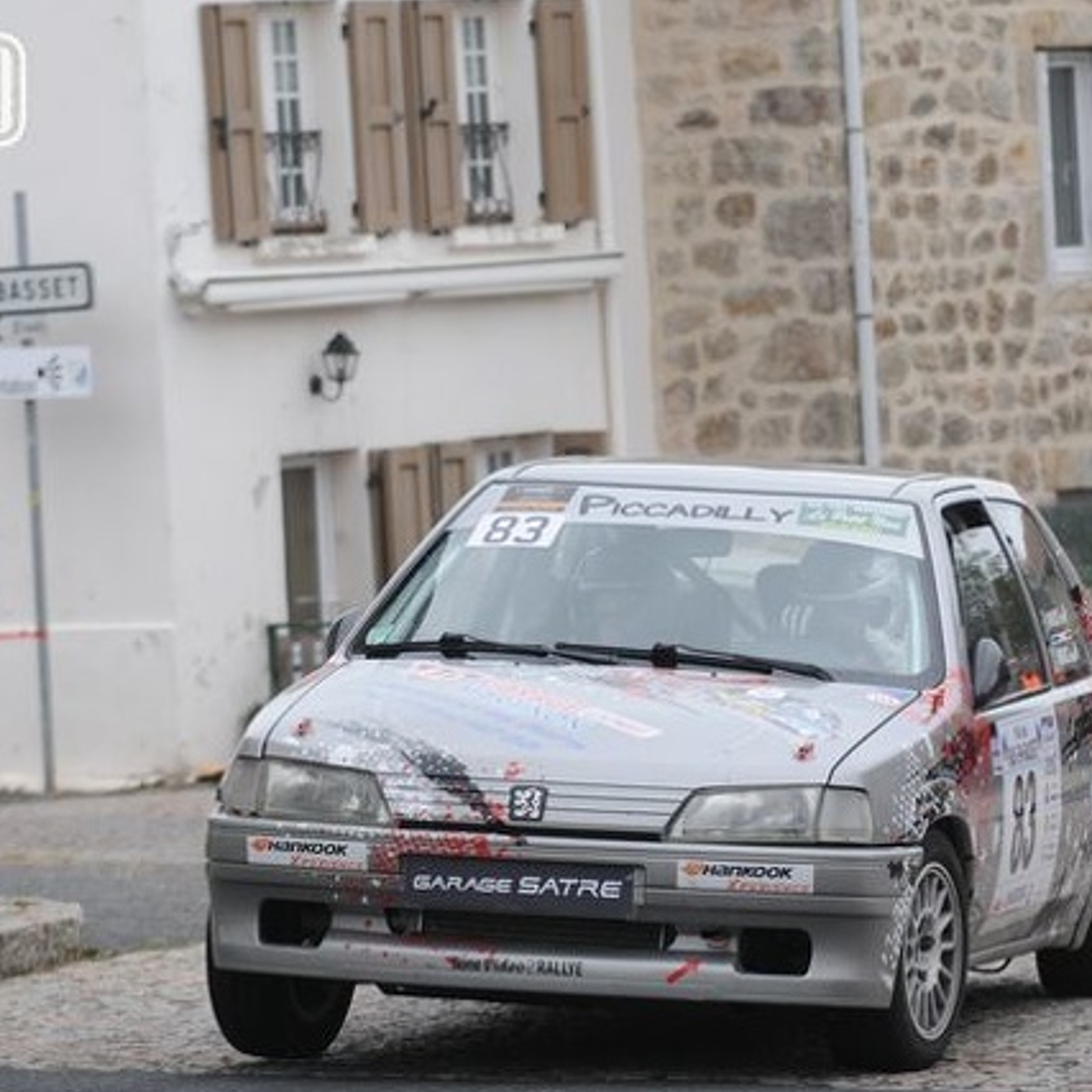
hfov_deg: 6.2
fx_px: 10100
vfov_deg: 6.2
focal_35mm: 283
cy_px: 625
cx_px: 606
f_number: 14
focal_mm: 120
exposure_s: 1/800
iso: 500
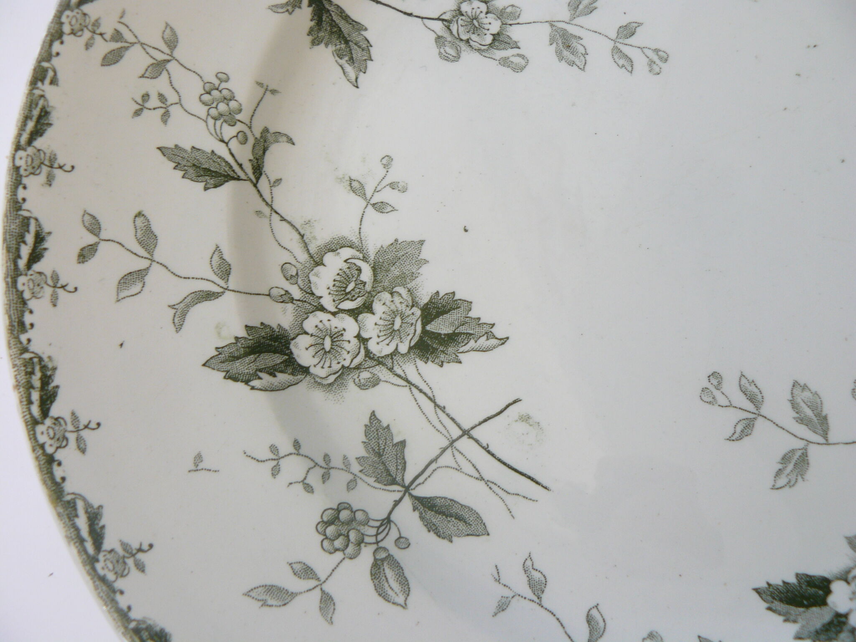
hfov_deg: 51.4
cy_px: 321
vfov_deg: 39.7
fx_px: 890
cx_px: 428
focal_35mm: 36
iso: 100
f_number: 2.8
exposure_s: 1/30
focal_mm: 6
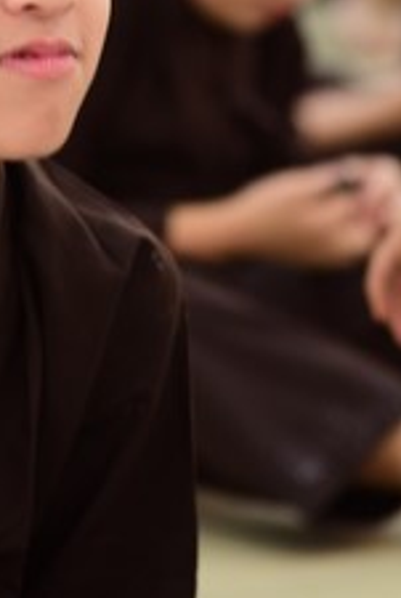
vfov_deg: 5.9
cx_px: 3
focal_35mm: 346
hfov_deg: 4.0
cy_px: 8
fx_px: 5754
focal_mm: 120
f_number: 4
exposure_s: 1/30
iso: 1000
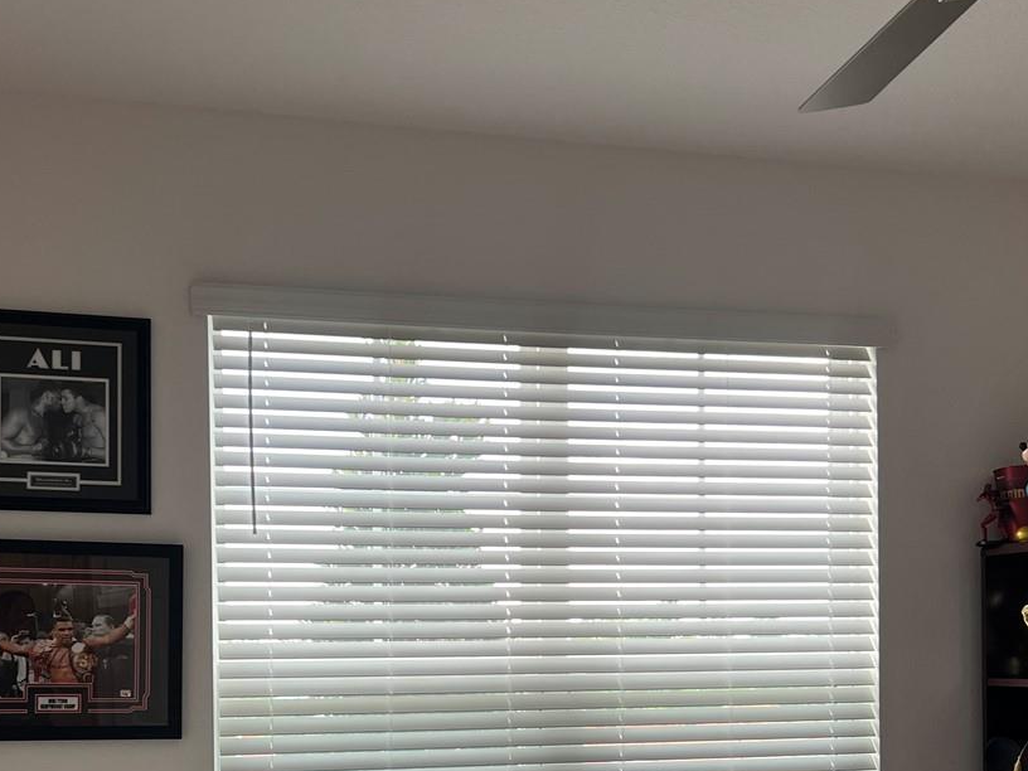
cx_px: 485
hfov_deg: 37.5
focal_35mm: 51
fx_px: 1515
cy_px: 639
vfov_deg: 27.9
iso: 80
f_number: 1.5
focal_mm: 5.7
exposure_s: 1/120
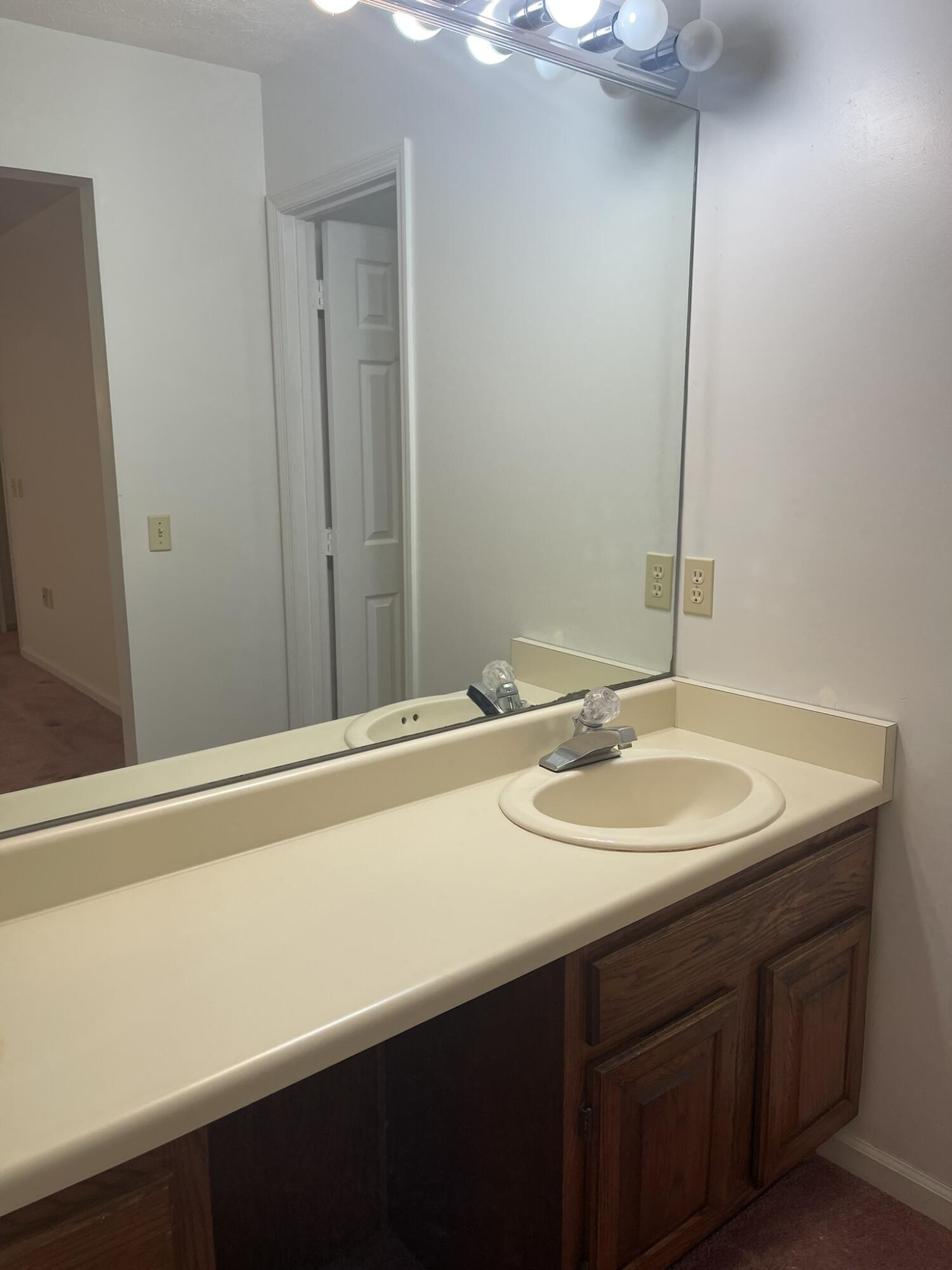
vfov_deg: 69.4
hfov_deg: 54.9
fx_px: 917
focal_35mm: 25
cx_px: 476
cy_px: 635
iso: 64
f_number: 1.6
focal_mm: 5.1
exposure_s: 1/120
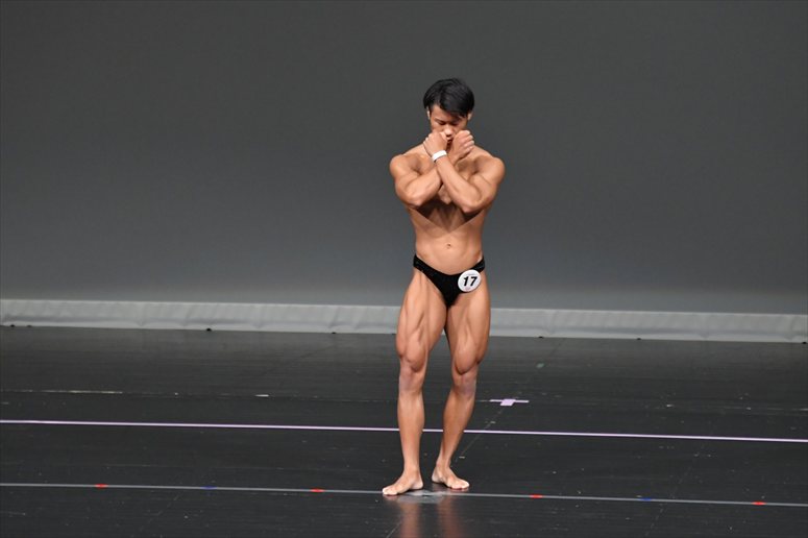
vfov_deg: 4.4
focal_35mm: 315
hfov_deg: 6.5
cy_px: 269
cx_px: 404
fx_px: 7067
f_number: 5.6
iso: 4000
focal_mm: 210
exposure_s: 1/400
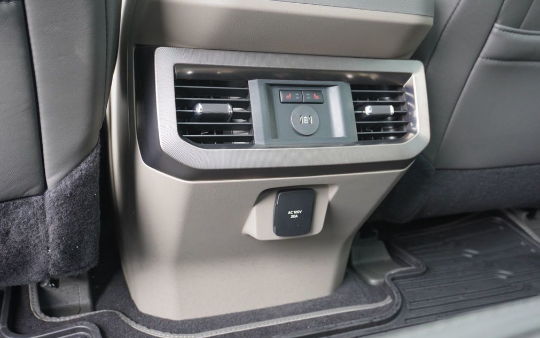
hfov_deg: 61.2
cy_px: 168
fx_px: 456
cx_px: 270
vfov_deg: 40.6
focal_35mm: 31
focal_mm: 20
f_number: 4
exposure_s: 1/60
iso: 640
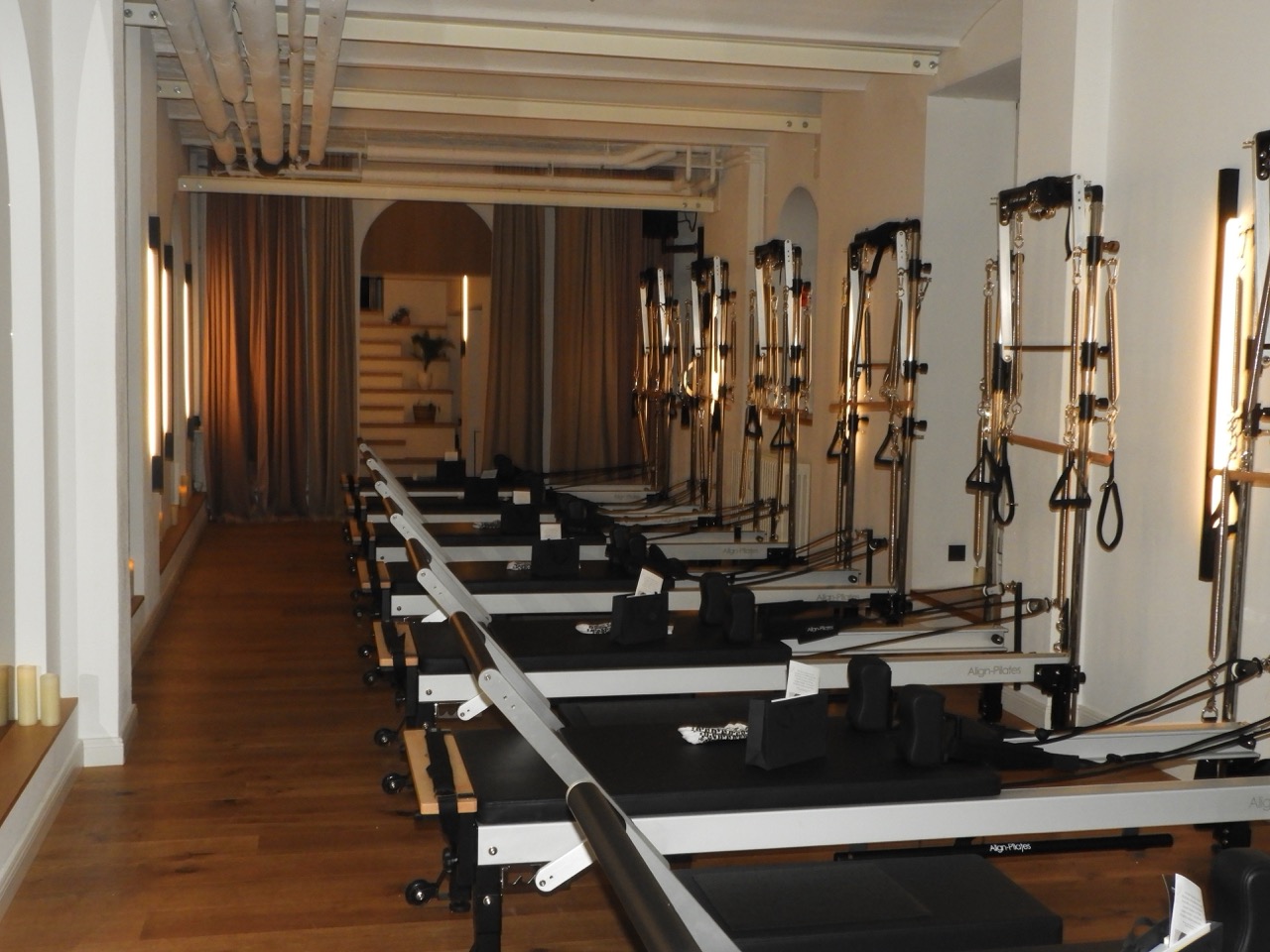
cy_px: 476
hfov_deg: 46.8
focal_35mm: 40
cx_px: 635
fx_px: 1468
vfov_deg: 36.0
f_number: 5.3
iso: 400
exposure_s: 1/30
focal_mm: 7.2
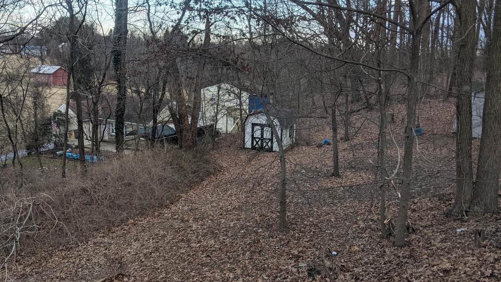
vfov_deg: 38.9
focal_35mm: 30
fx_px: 399
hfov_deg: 64.3
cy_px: 149
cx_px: 249
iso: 35
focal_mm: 4.44
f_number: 1.8
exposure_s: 1/334
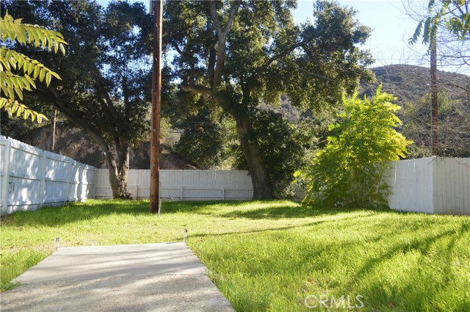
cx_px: 235
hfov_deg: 67.4
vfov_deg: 47.8
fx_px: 352
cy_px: 156
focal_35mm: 27
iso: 100
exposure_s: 1/200
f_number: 5
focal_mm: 18
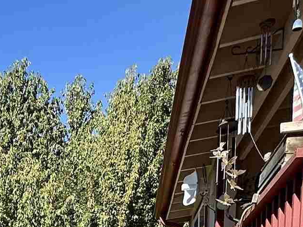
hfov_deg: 26.0
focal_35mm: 68
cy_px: 410
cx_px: -44
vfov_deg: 17.5
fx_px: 595
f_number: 2.2
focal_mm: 2.22
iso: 40
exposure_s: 1/1261
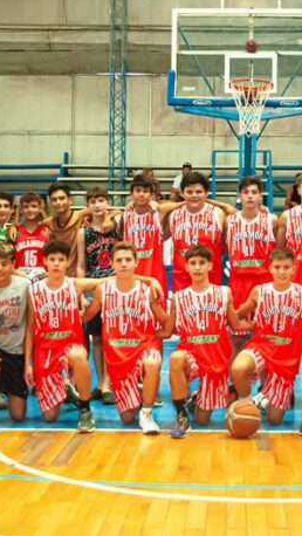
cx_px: 176
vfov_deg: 33.8
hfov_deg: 19.4
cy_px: 268
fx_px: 882
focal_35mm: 62
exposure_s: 1/250
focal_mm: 26
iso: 3200
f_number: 4.2
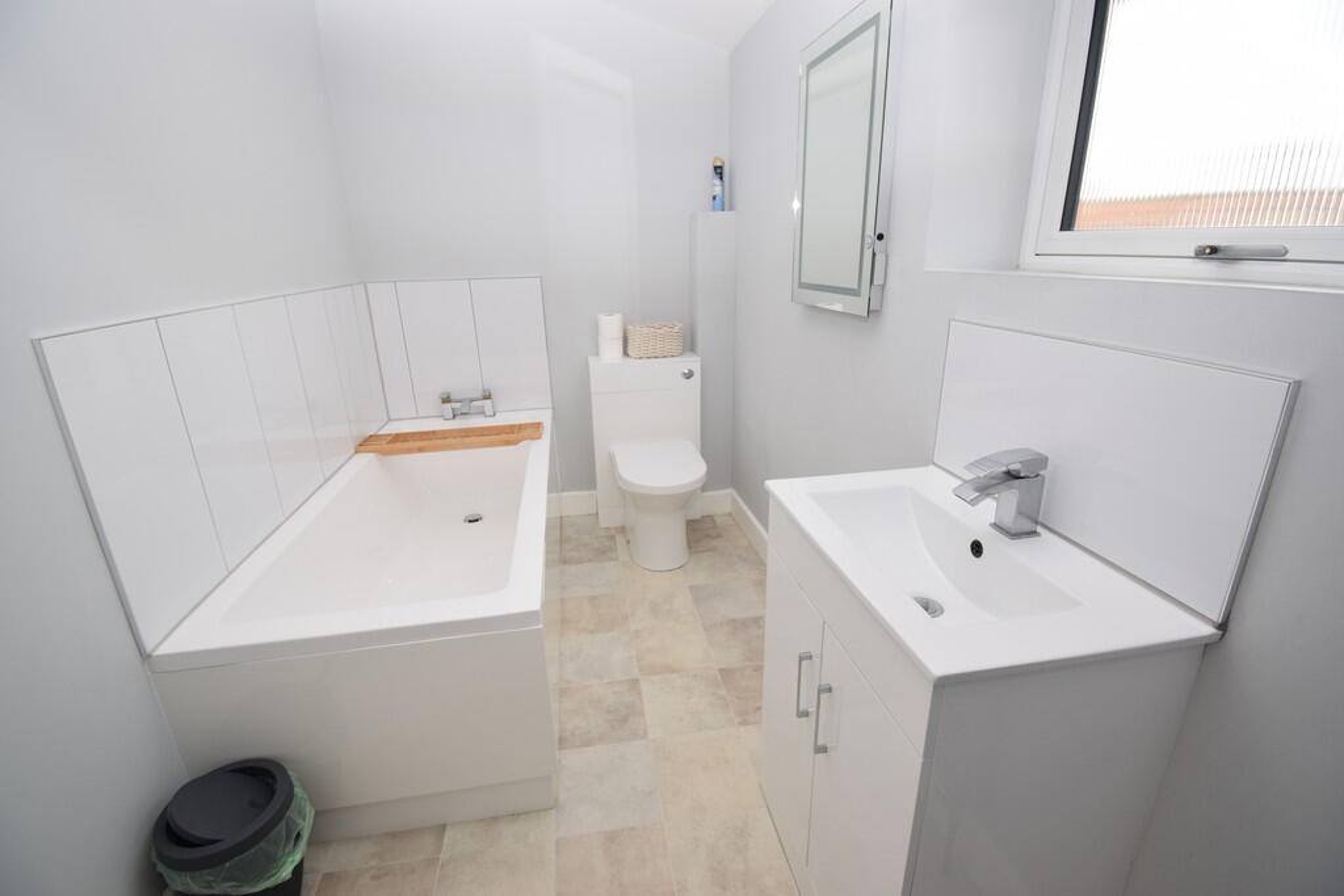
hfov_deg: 100.4
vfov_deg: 77.3
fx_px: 560
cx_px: 672
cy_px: 448
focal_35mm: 15
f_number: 5.6
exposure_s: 1/125
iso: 280
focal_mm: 10
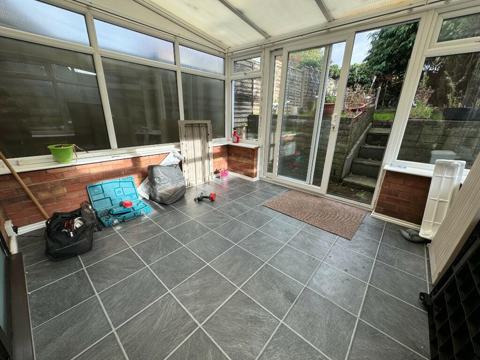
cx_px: 240
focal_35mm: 14
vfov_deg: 85.7
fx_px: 194
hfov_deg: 102.1
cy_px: 180
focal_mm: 2.22
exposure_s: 1/257
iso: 40
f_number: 2.2
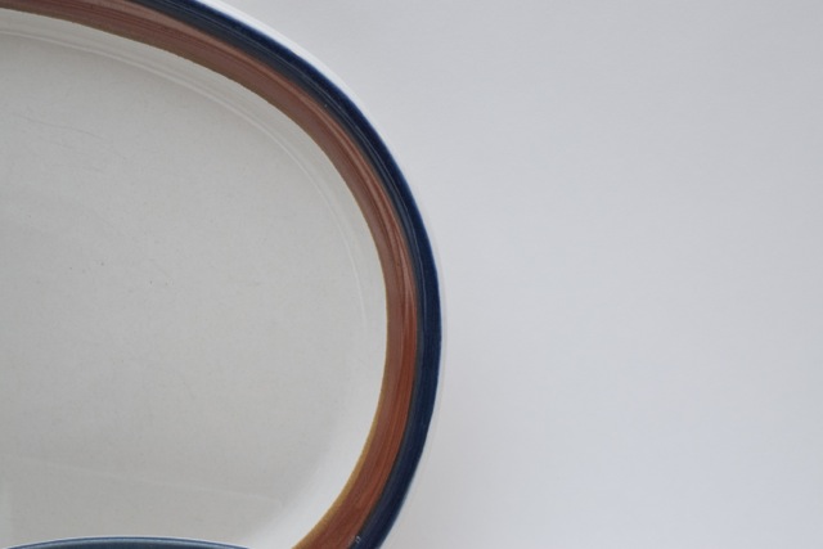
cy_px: 274
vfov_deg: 16.6
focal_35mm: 82
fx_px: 1886
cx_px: 412
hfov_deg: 24.6
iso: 800
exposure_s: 1/125
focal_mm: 55
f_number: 5.6
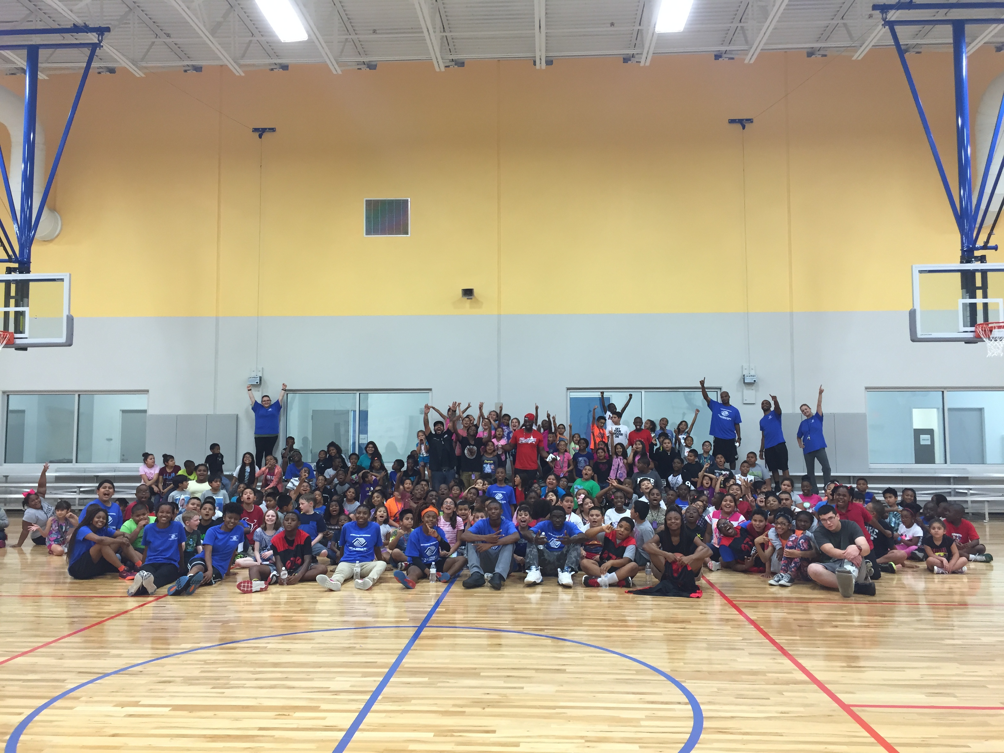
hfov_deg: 61.7
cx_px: 502
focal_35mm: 29
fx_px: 841
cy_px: 376
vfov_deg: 48.2
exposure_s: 1/30
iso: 64
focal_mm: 4.15
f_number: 2.2
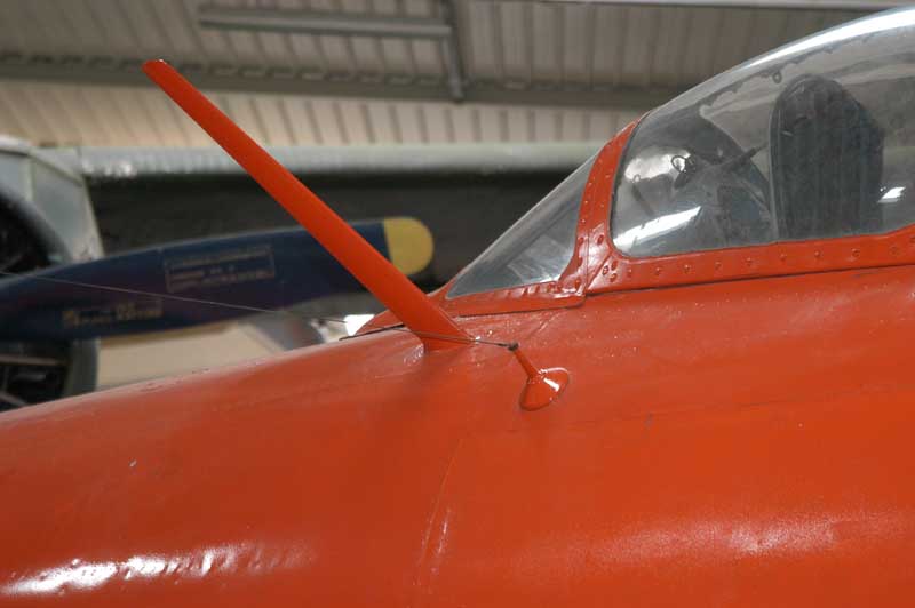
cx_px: 458
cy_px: 304
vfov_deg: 10.7
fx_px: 3238
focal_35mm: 128
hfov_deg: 16.1
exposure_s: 1/60
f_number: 5
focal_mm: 85
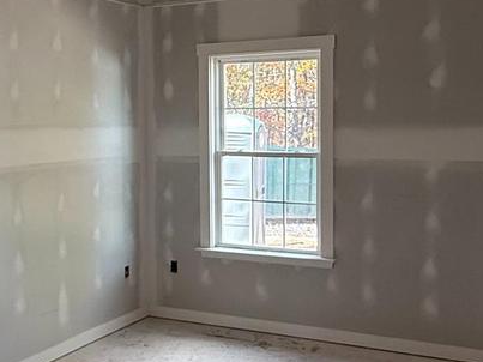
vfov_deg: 29.1
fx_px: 697
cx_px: 221
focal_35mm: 50
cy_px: 159
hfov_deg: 38.2
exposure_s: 1/99
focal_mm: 2.22
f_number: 2.2
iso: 125
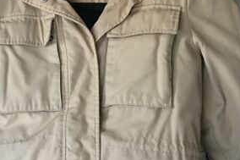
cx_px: 80
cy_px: 97
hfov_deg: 29.5
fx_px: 453
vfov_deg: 20.0
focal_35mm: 68
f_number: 2.2
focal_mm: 4.15
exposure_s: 1/33
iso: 160
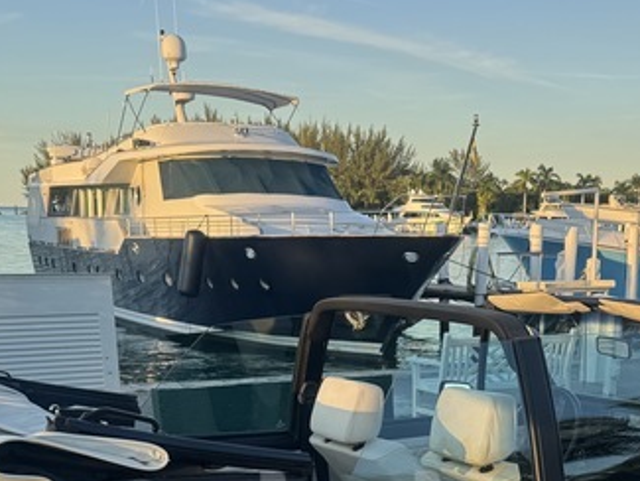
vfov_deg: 23.2
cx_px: 480
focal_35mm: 59
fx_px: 1091
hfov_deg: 32.1
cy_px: 538
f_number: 1.78
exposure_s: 1/1311
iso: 80
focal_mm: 6.76
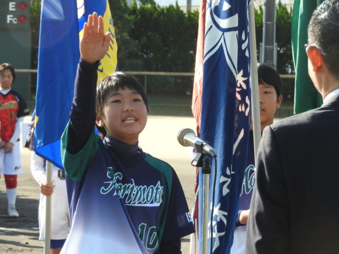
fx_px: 2154
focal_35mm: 220
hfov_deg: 9.0
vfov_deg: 6.8
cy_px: 127
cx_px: 170
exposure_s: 1/160
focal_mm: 39.4
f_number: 5.3
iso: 100
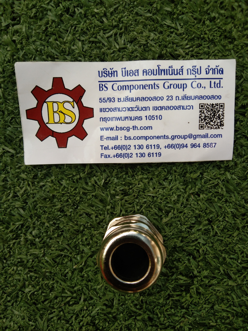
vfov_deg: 60.0
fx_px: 287
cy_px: 166
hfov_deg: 46.8
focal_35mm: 30
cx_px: 124
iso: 136
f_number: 2.2
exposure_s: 1/100
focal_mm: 3.65
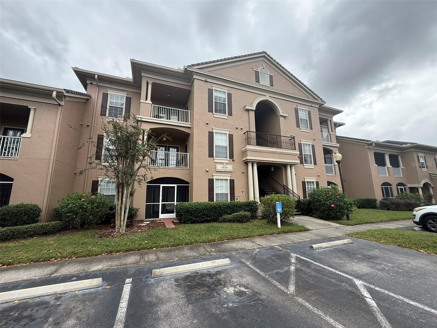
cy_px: 164
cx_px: 218
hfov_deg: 102.1
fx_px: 177
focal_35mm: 14
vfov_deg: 85.7
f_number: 2.2
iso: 64
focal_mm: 2.22
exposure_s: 1/760
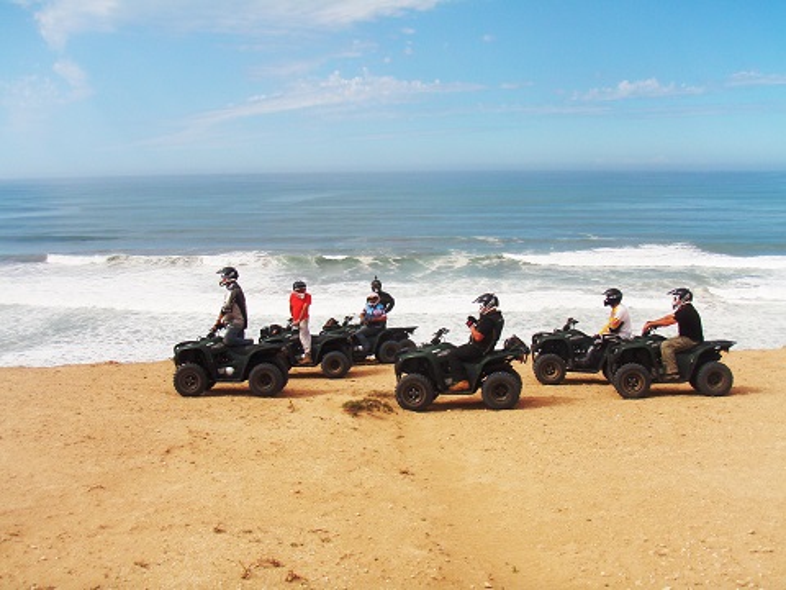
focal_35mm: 38
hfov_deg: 49.0
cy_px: 295
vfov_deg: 37.7
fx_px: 863
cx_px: 393
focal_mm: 6.7
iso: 80
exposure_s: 1/400
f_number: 6.3
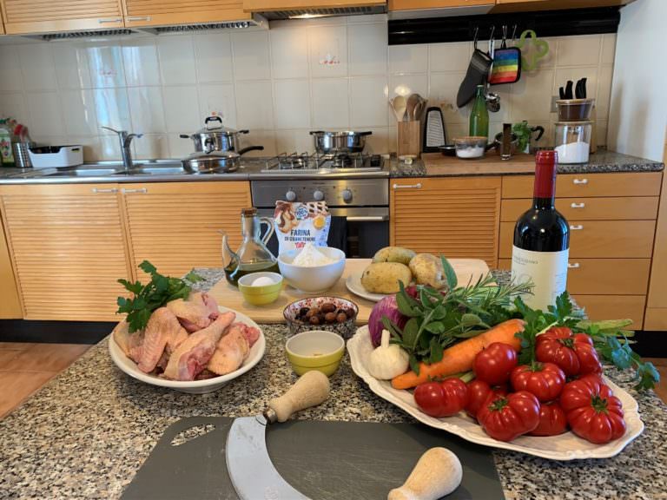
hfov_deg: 67.3
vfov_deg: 53.1
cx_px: 334
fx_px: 501
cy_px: 250
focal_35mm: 26
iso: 100
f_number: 1.8
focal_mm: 4.25
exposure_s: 1/50
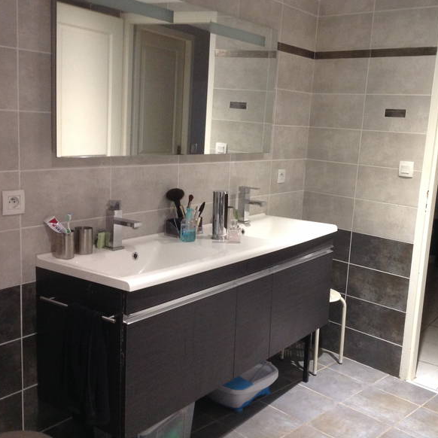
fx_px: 601
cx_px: 263
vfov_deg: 40.0
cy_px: 221
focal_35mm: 42
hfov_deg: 39.9
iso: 200
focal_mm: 4.28
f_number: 2.4
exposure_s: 1/15
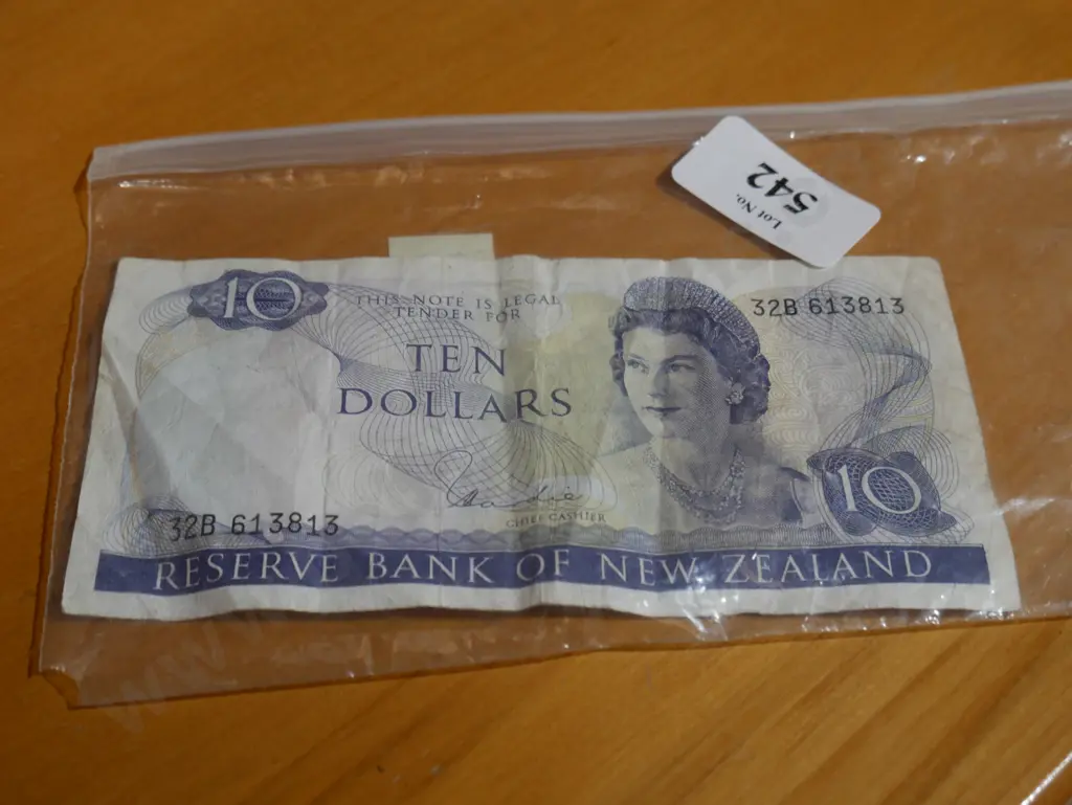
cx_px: 536
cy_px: 402
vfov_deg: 29.1
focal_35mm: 50
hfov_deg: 38.2
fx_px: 1549
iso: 500
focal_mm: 25
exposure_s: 1/60
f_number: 5.3
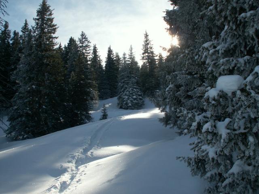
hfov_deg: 52.6
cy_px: 97
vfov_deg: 40.7
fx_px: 262
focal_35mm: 35
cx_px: 130
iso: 50
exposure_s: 1/200
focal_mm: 5.86
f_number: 7.1
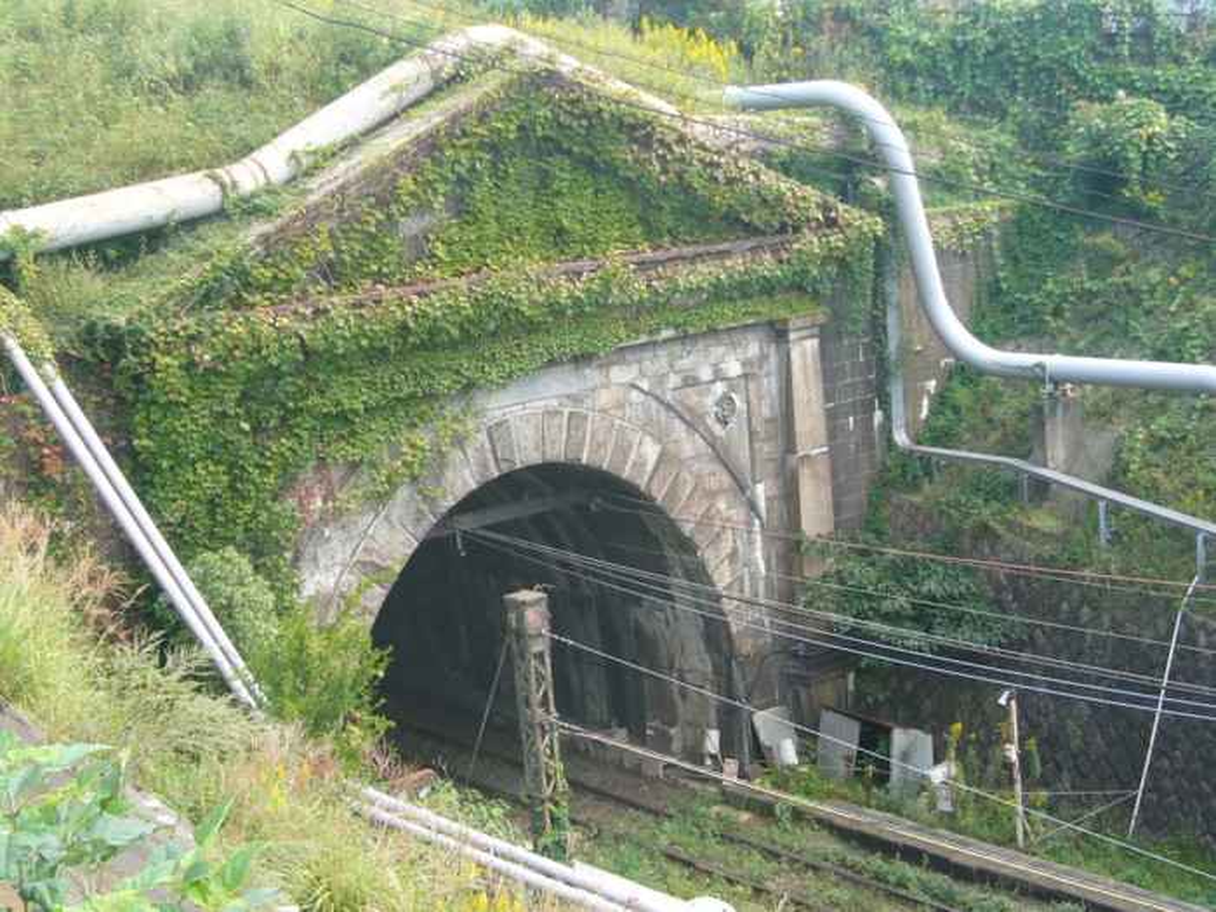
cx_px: 608
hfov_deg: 36.2
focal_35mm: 53
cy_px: 456
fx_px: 1862
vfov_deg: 27.5
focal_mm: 6.4
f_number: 3.2
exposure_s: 1/160
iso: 80
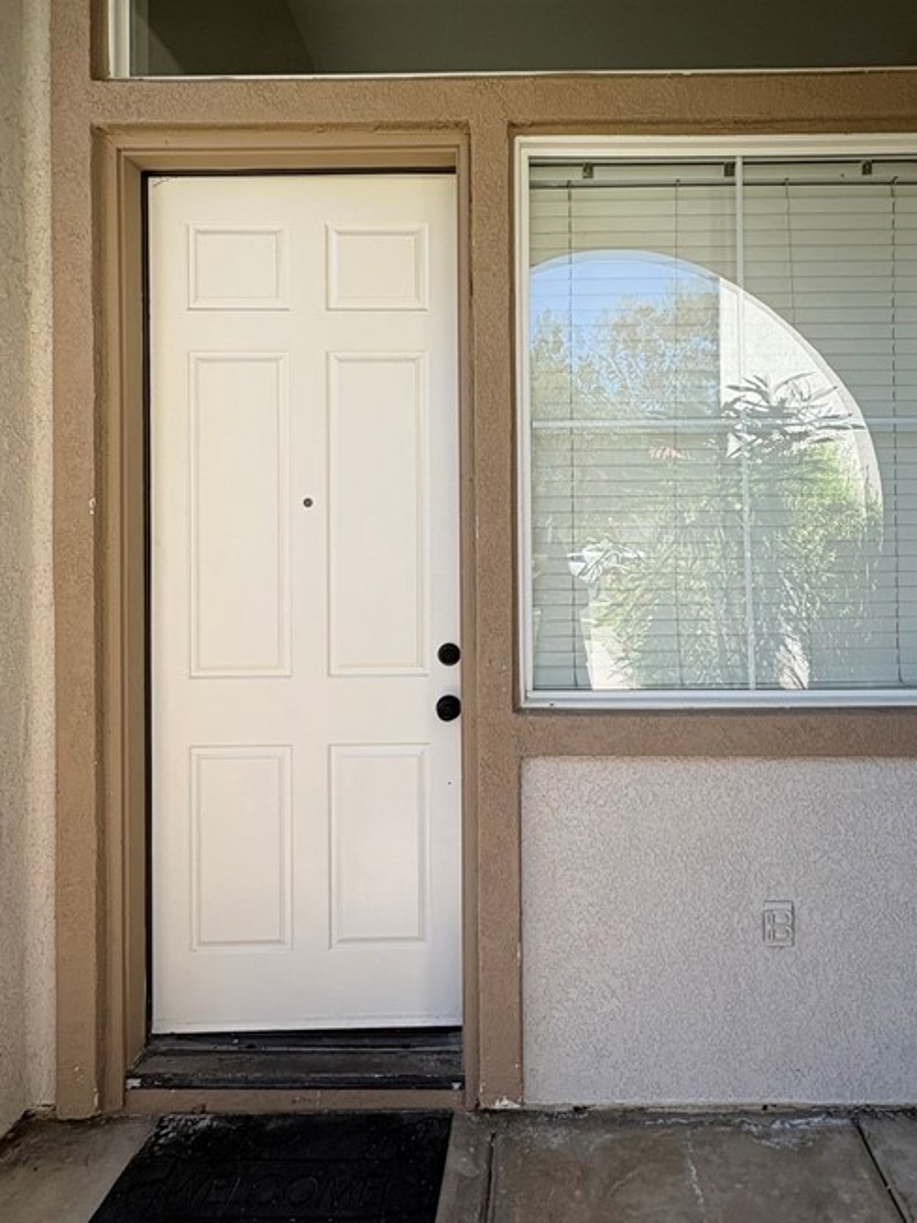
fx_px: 777
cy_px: 533
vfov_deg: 76.0
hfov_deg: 60.5
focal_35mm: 22
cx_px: 553
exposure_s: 1/473
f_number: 2.2
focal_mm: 2.22
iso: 40
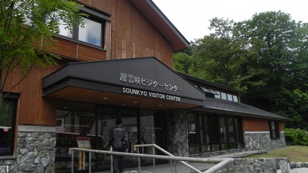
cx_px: 151
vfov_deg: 40.2
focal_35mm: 29
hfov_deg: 66.1
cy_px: 89
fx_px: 237
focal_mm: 4.6
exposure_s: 1/654
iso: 160
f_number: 4
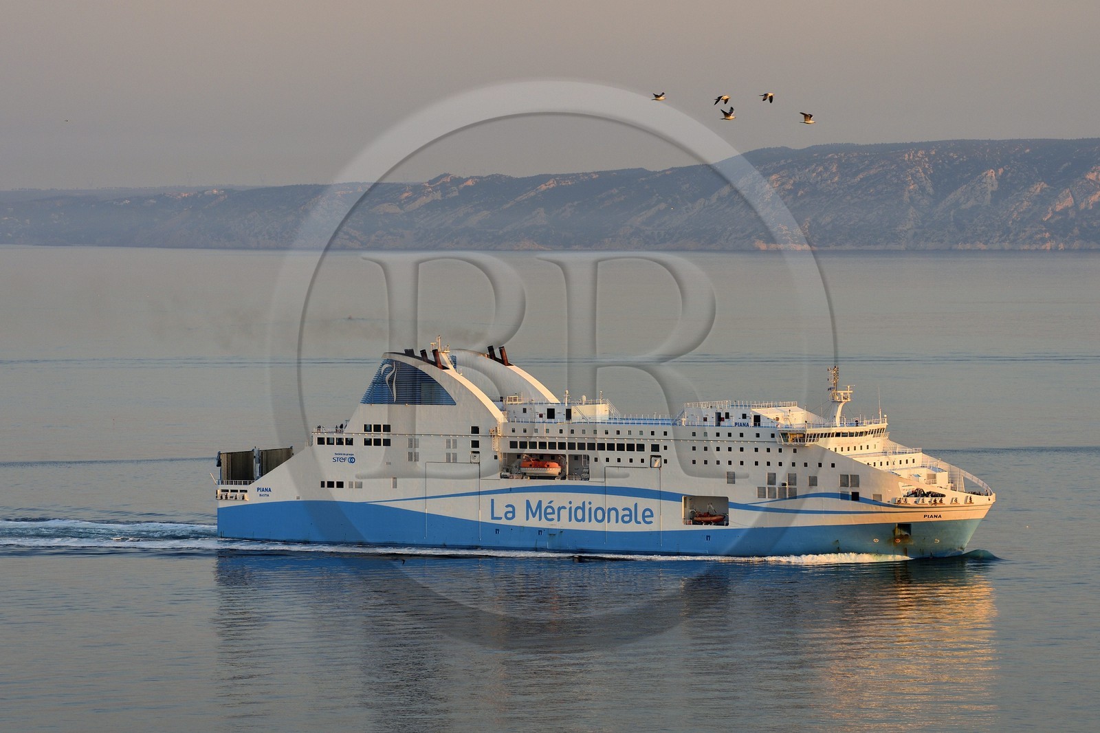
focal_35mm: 170
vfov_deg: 8.1
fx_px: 5193
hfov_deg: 12.1
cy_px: 366
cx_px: 550
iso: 250
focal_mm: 170
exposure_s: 1/250
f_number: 9
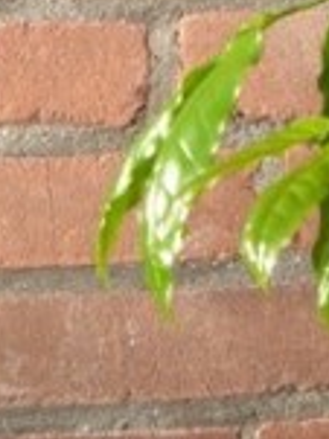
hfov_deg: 3.6
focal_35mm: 408
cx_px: 827
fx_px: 5178
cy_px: -156
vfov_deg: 4.8
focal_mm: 12.5
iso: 100
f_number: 5
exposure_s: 1/200
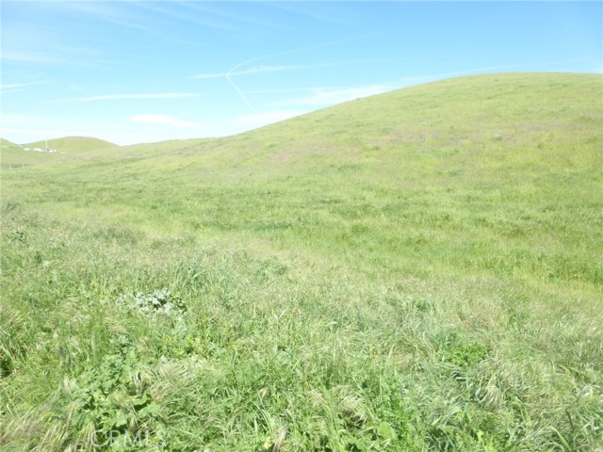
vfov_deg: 56.8
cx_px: 302
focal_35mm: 24
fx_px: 418
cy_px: 226
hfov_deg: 71.6
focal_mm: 4.3
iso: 100
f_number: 4
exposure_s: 1/400
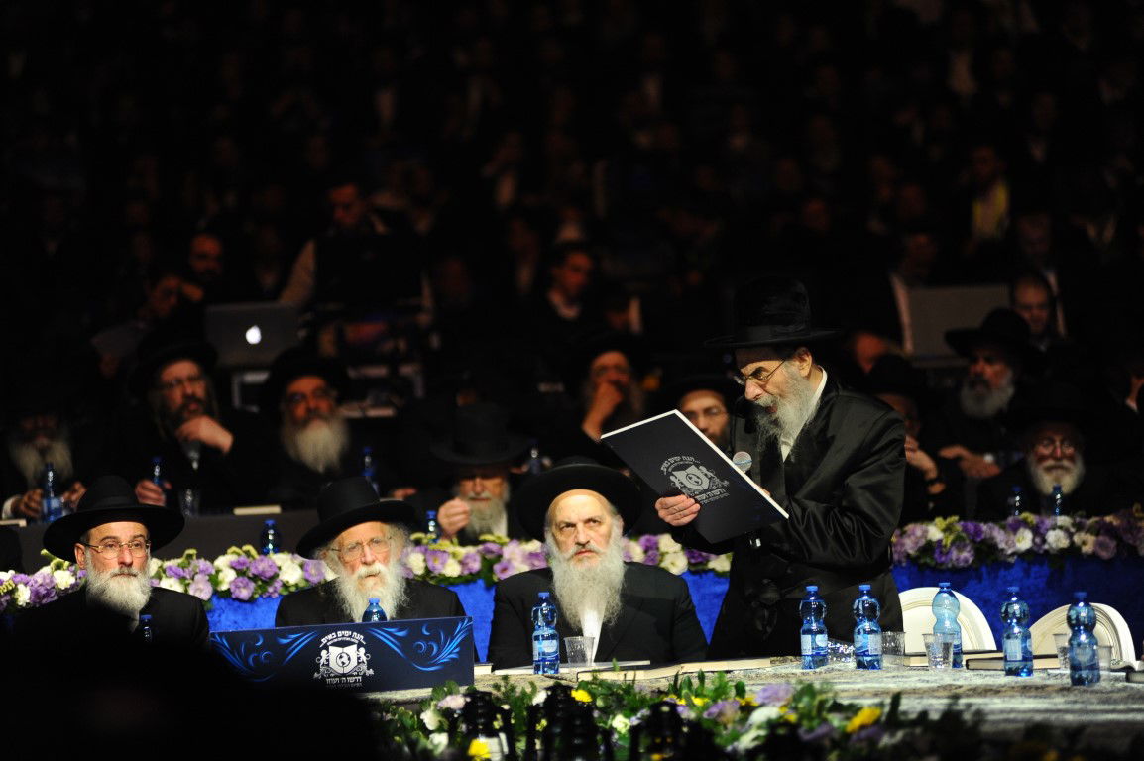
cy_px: 380
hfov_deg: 10.3
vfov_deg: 6.9
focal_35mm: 200
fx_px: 6352
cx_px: 572
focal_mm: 200
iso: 1600
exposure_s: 1/160
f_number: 2.8
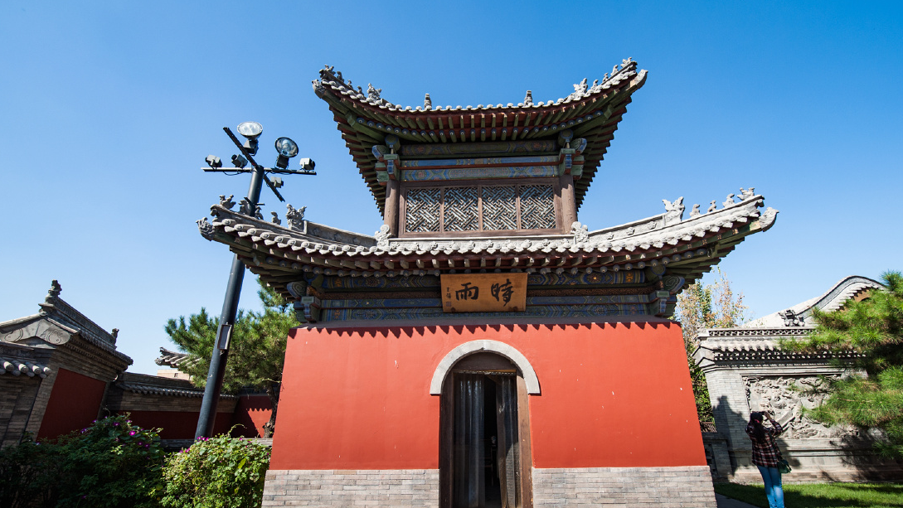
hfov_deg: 102.9
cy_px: 248
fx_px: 359
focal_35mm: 15
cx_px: 473
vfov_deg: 70.5
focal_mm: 13
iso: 200
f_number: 5.6
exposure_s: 1/640
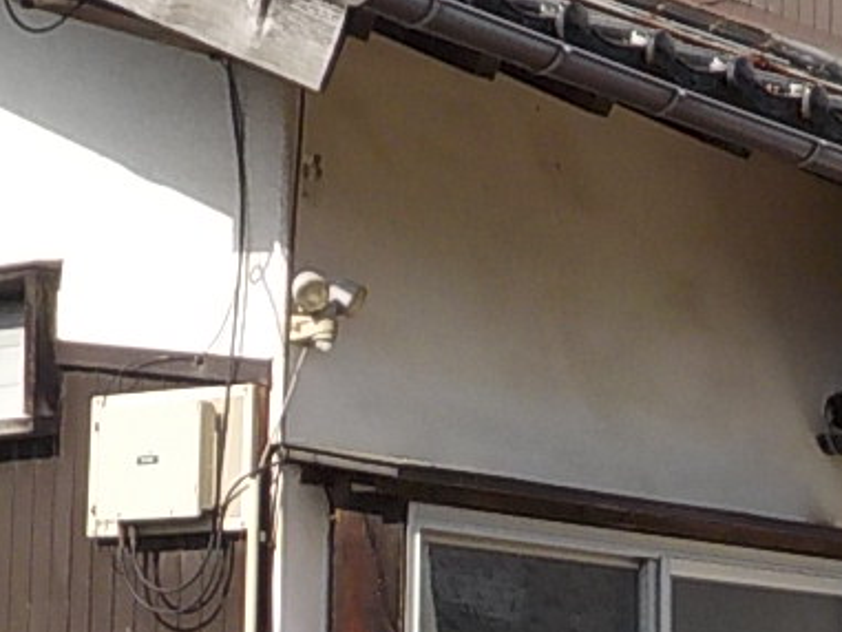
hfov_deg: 15.6
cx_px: 513
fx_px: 3066
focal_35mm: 126
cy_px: 471
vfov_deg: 11.7
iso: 125
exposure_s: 1/1000
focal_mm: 4.1
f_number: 3.3
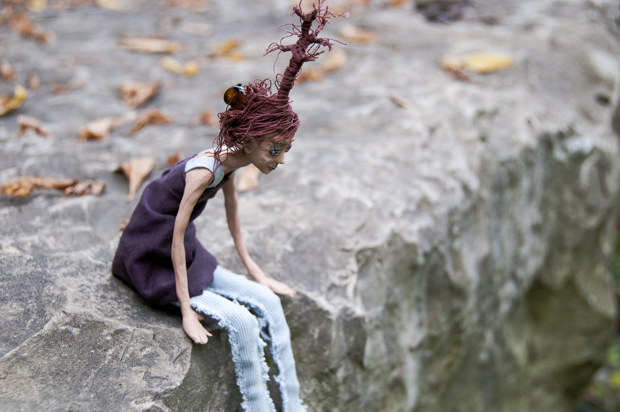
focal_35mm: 63
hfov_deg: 31.9
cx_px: 310
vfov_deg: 21.5
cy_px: 206
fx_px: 1084
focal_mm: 42
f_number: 4.5
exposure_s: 1/250
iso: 640
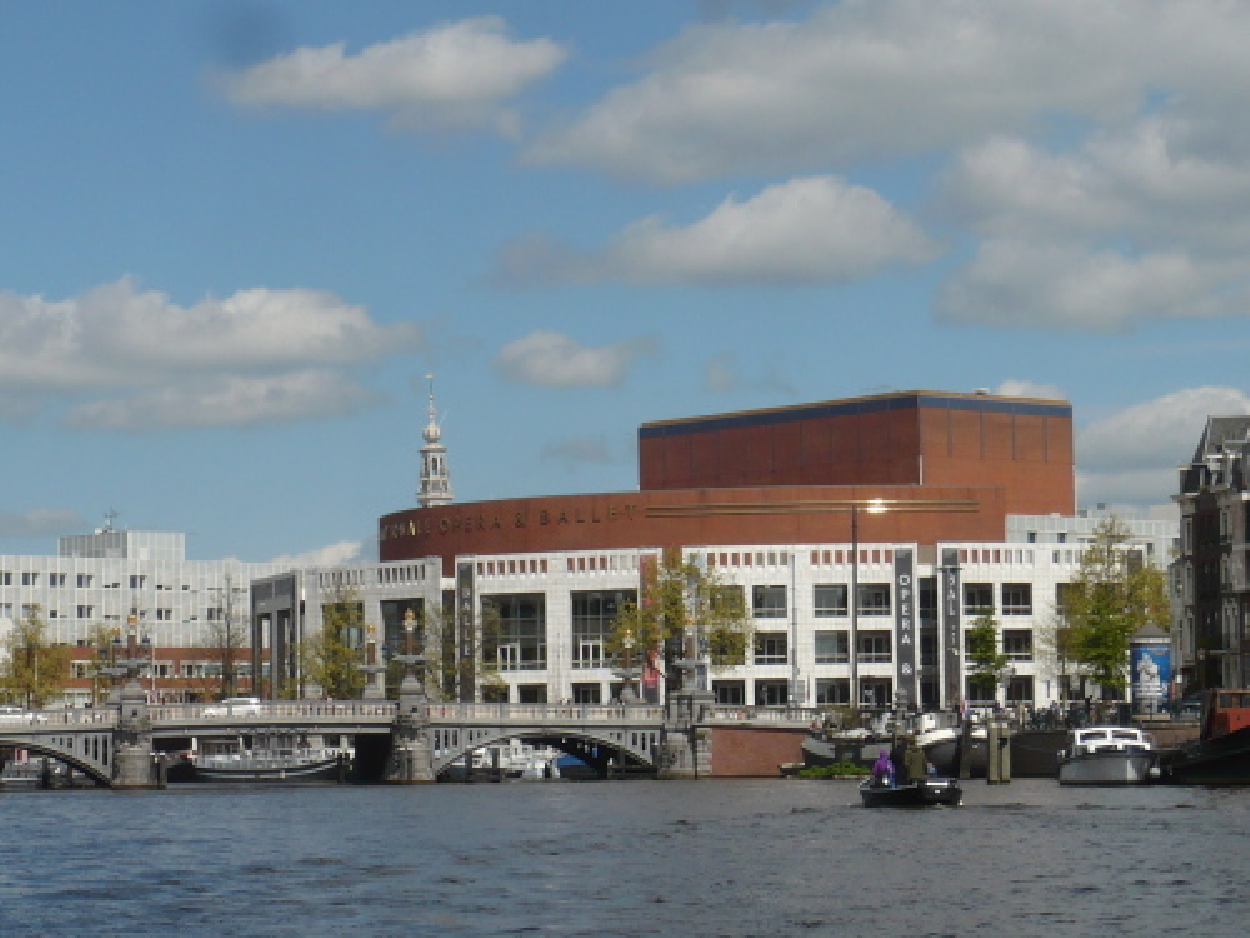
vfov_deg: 13.7
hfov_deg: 18.2
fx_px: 3900
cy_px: 469
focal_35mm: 108
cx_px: 625
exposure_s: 1/250
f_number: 13
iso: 100
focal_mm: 13
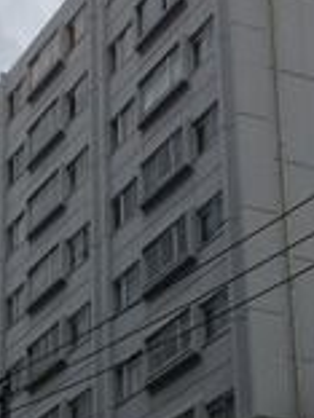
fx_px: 1633
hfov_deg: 11.0
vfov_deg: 14.6
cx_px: 126
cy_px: 316
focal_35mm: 135
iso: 50
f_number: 2.4
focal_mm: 4.28
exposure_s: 1/1271
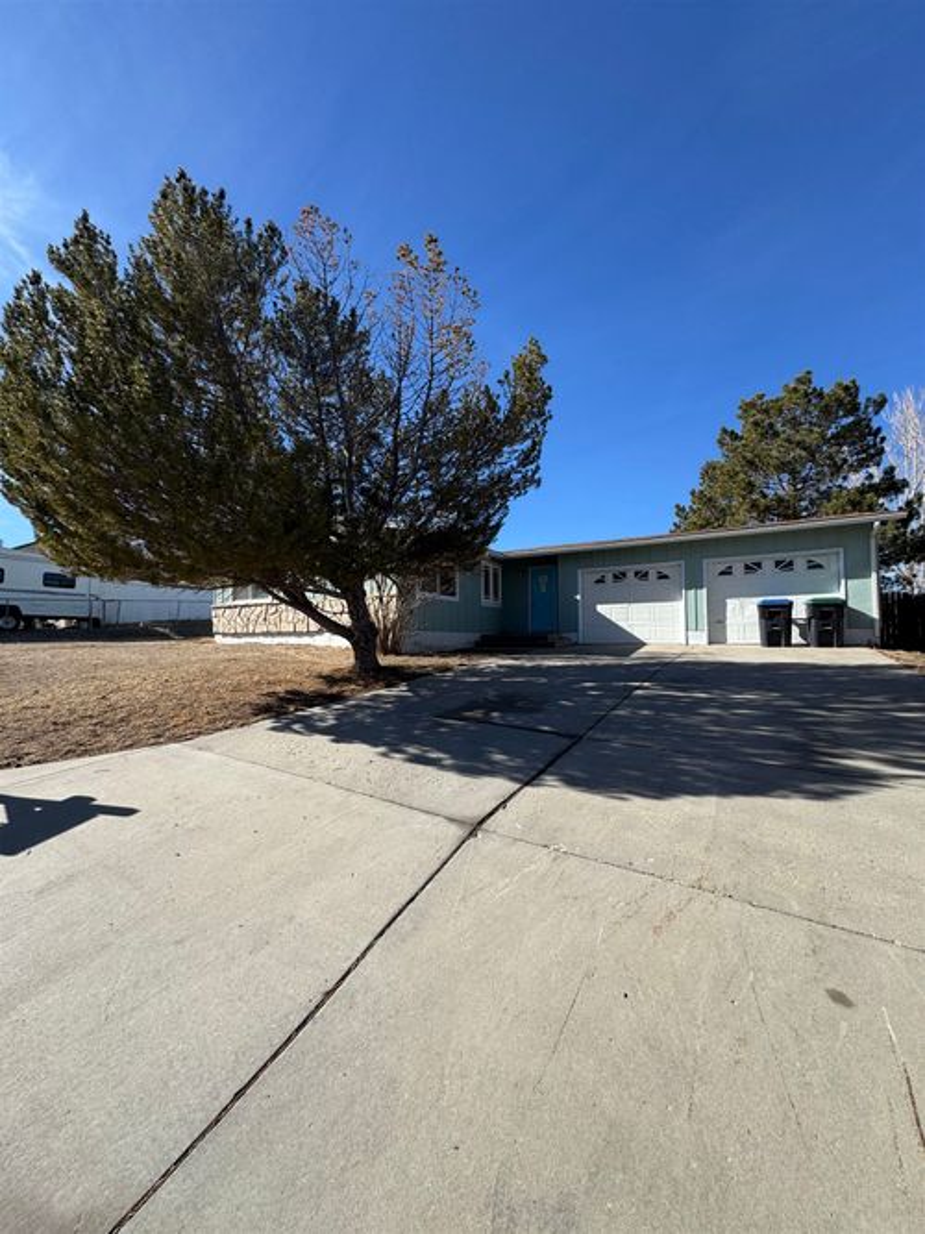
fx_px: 499
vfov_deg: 102.1
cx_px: 462
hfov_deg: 85.7
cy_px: 617
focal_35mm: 14
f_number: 2.2
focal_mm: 2.22
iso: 40
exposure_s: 1/1217
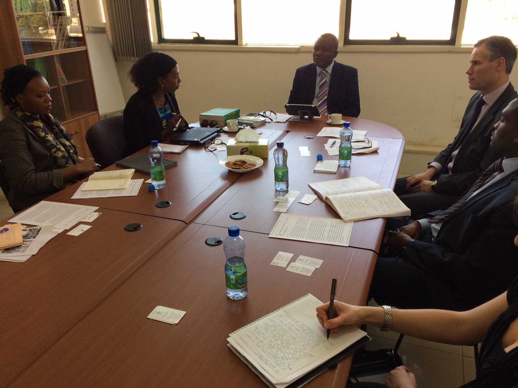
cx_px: 259
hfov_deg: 61.7
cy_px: 194
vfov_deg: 48.2
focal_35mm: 29
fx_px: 434
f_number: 2.2
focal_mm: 4.15
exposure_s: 1/33
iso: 40
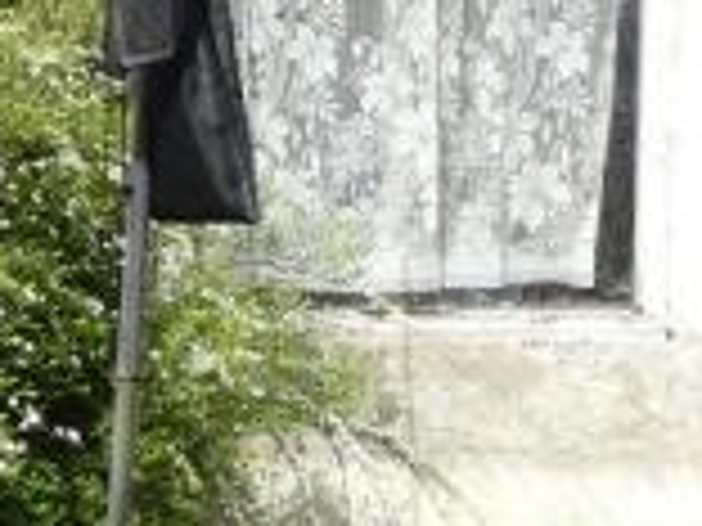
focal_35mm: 131
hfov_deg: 14.9
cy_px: 679
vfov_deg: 11.1
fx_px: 2657
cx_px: 594
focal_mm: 3.6
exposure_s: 1/1000
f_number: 2.8
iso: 80
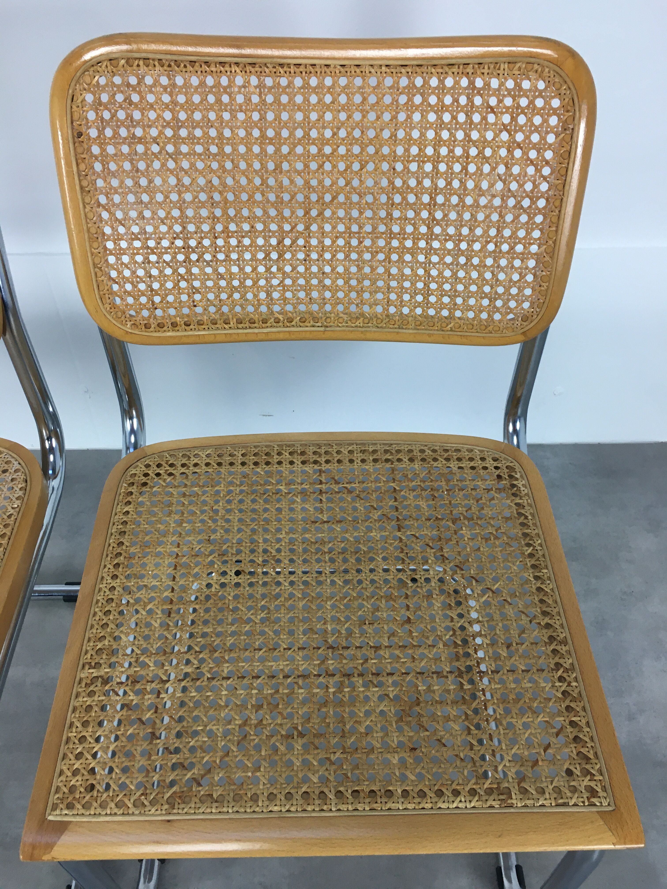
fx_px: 745
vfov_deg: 61.7
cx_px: 334
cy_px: 444
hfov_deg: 48.2
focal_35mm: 29
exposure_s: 1/33
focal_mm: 4.15
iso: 50
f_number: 2.2
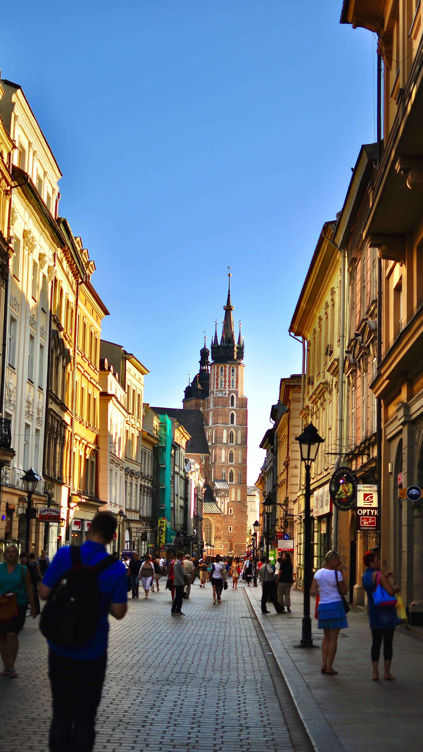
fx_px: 1107
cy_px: 379
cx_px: 231
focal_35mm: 56
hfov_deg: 21.6
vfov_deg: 37.5
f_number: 1.8
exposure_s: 1/2500
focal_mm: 35
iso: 100
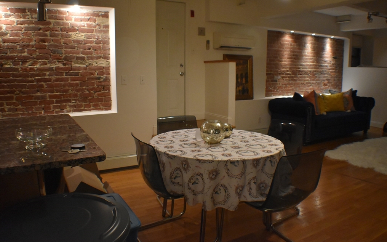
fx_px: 390
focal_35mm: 37
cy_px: 120
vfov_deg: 34.4
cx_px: 194
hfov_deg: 52.7
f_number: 3.8
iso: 2800
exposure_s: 1/125
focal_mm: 24
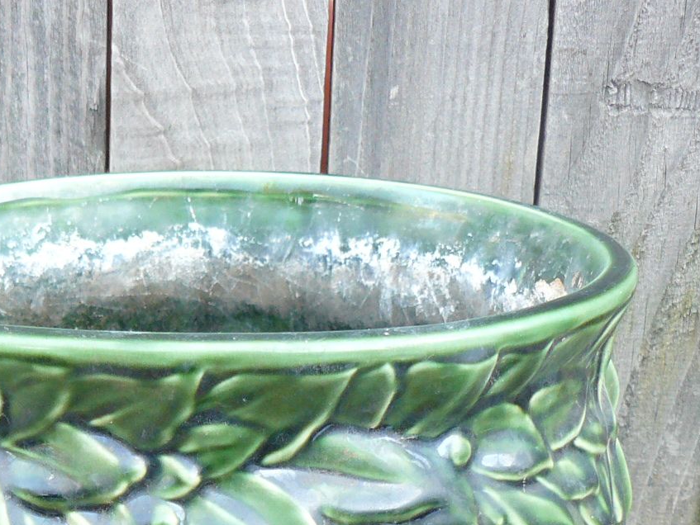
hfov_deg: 21.9
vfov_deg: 16.4
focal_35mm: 87
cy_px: 606
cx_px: 44
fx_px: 1760
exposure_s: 1/30
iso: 160
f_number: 2.8
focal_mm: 6
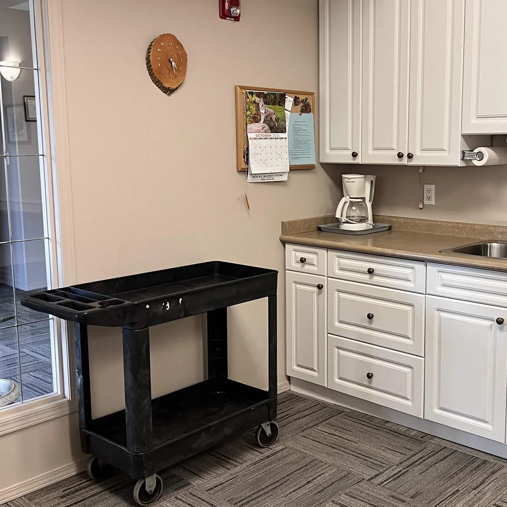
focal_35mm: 41
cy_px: 236
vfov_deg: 40.9
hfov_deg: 40.5
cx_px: 334
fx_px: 679
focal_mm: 5.7
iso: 160
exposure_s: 1/60
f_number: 1.5
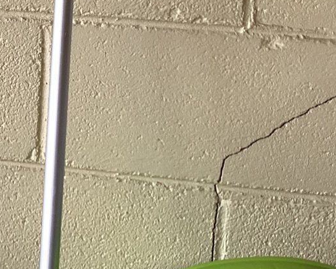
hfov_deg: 19.4
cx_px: -144
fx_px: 875
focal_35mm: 88
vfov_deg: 16.6
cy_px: -66
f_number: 2.4
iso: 25
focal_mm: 3.3
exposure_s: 1/122
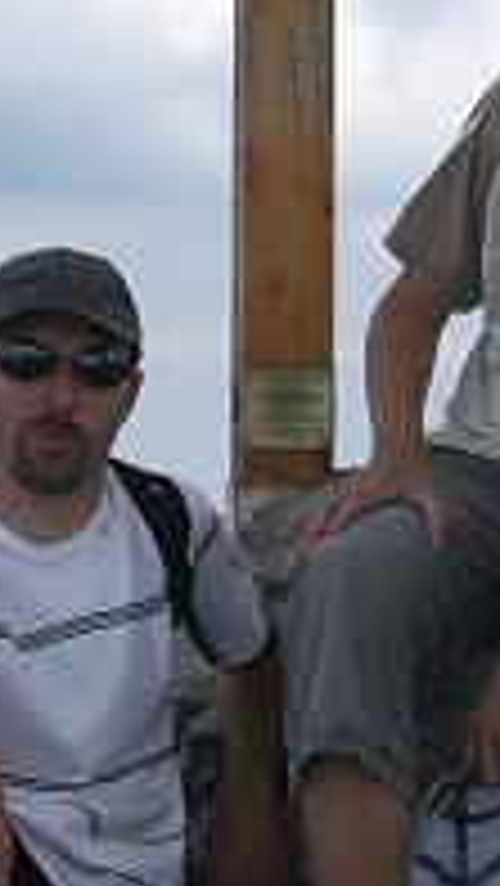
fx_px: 2966
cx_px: -140
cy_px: 189
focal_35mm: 126
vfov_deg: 16.9
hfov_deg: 9.5
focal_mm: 6.3
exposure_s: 1/640
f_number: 4.4
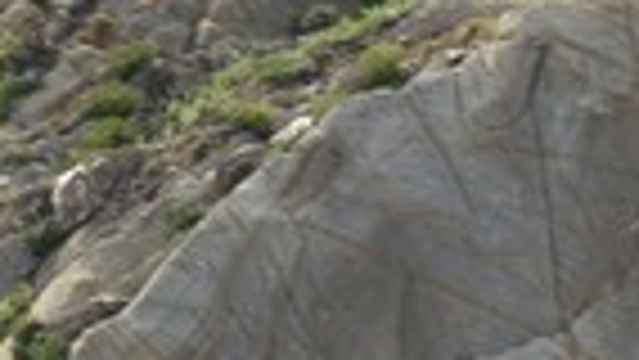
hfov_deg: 3.5
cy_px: 387
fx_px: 10492
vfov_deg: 2.0
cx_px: -63
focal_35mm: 619
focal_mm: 200
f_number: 7.1
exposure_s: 1/320
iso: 200
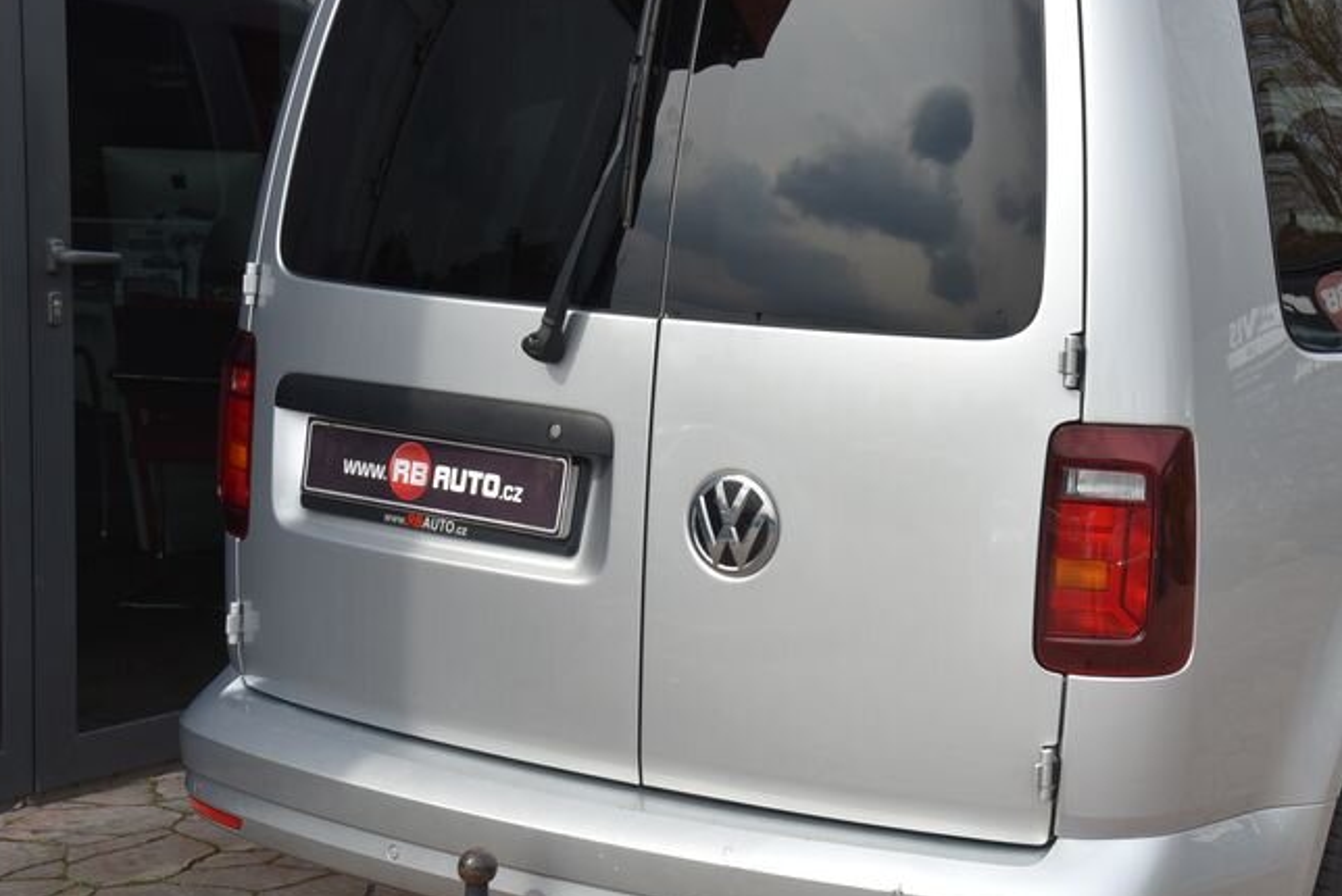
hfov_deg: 28.5
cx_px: 946
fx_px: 2610
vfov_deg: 19.5
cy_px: 454
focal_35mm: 70
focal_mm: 44
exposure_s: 1/400
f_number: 10
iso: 500
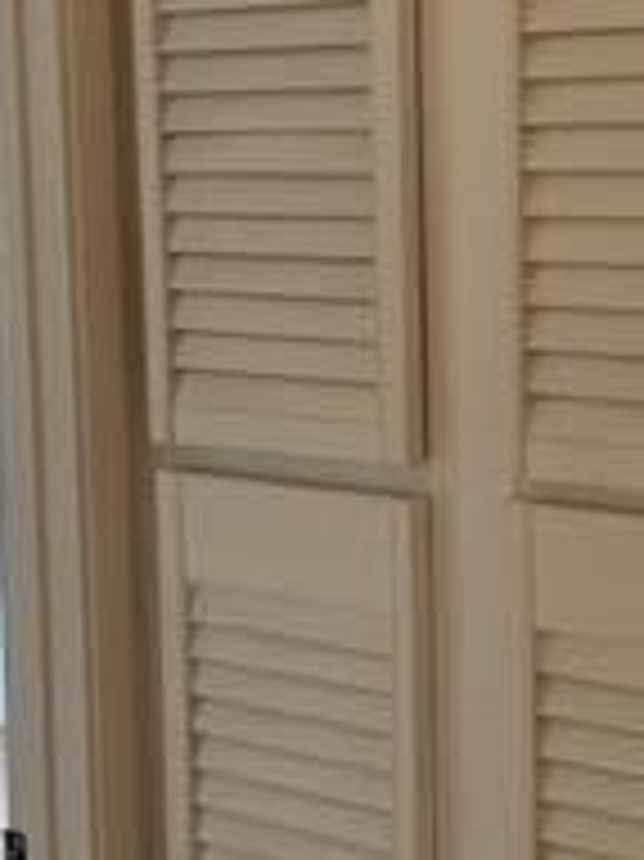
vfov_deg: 22.5
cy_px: 468
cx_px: 572
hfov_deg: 16.7
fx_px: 2160
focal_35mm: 87
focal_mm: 5.7
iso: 80
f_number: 1.5
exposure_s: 1/120
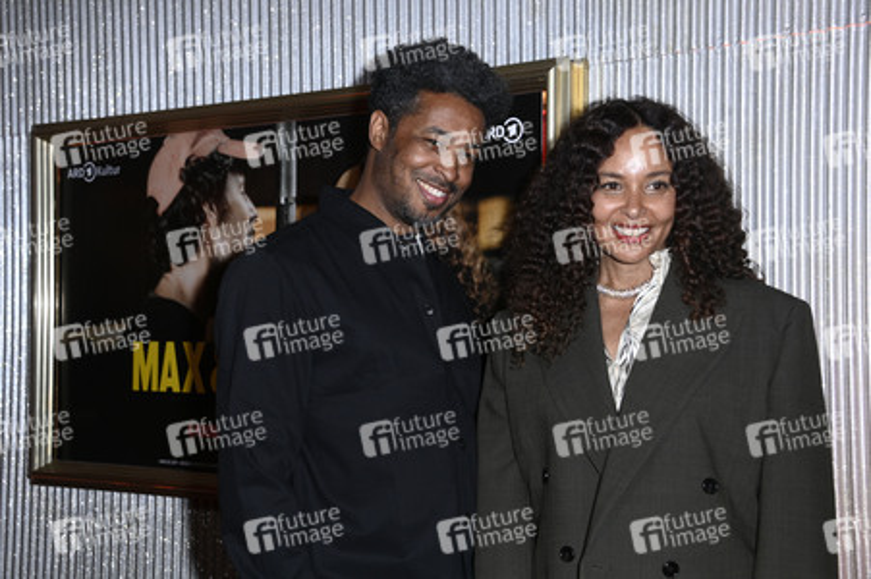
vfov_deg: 24.2
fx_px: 1354
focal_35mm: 56
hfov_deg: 35.7
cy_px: 290
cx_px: 436
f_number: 5.6
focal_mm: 56
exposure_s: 1/250
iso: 1250
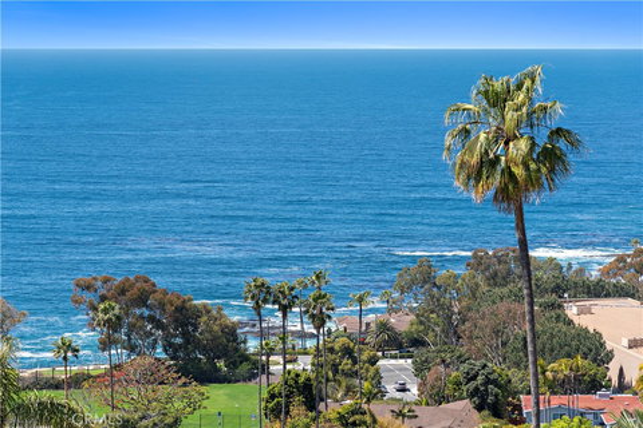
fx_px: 1965
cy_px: 214
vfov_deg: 12.5
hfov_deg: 18.6
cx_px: 322
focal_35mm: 110
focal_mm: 110
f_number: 7.1
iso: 160
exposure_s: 1/500
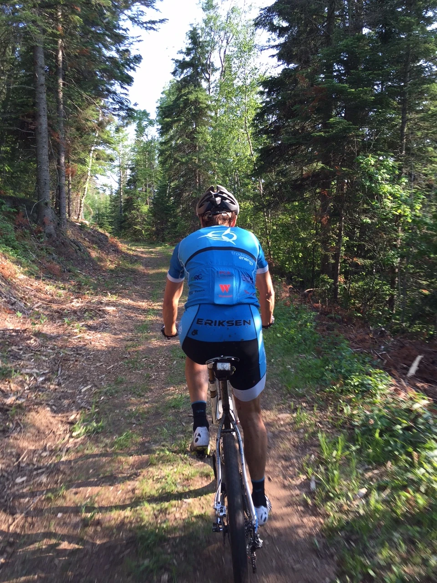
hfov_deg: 48.2
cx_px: 218
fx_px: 488
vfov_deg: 61.7
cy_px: 292
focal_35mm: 29
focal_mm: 4.15
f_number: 2.2
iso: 32
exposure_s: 1/207
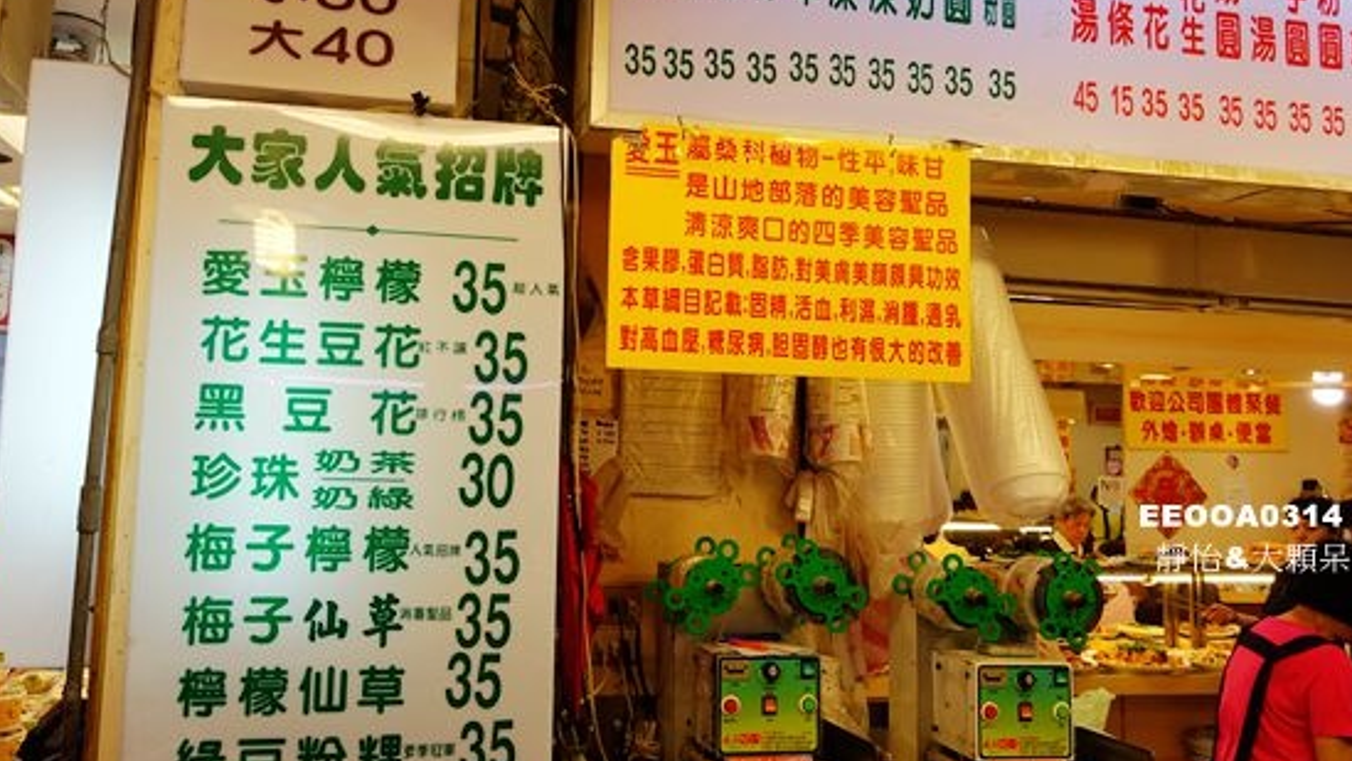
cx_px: 616
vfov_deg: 37.7
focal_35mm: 31
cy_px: 339
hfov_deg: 62.5
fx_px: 1112
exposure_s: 1/80
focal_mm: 9.2
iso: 125
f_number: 2.8
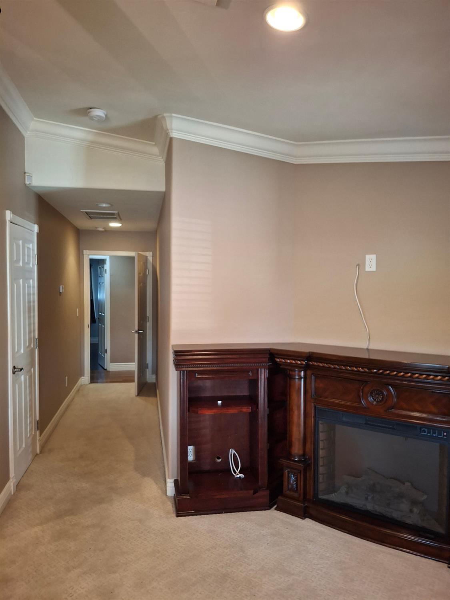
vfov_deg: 69.4
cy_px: 300
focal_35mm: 25
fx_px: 433
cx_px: 225
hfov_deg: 54.9
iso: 200
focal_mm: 4.69
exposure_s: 1/40
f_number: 1.8
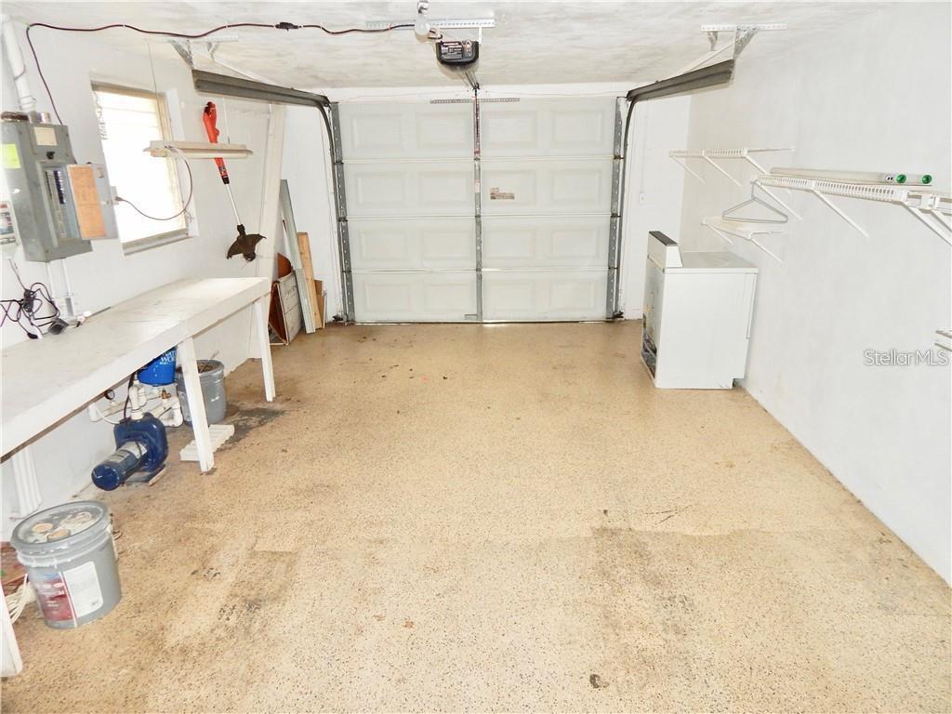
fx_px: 605
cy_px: 357
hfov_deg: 76.4
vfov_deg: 61.1
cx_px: 476
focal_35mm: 22
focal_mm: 4
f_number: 3
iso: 200
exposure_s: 1/30
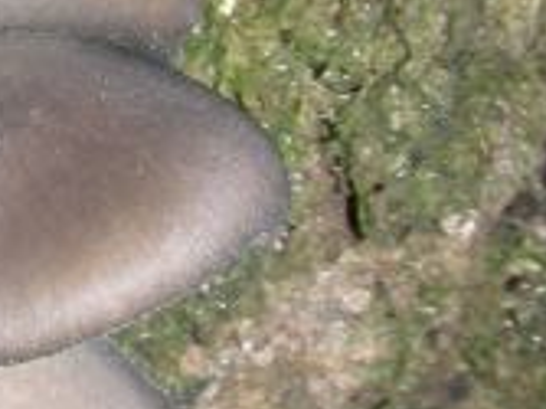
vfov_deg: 8.1
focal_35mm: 182
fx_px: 2869
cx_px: -284
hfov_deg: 10.5
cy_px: 62
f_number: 6.8
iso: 50
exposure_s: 1/60.1
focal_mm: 6.3
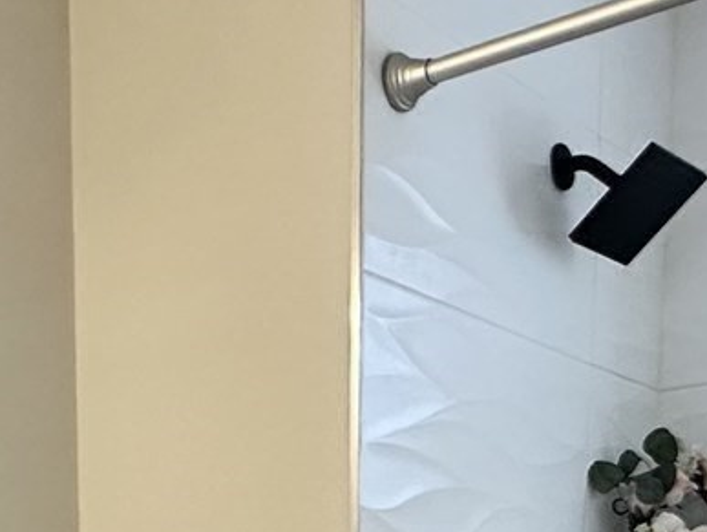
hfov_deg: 26.3
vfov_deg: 15.6
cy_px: 1080
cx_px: 336
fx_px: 1513
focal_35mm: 74
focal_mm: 2.22
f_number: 2.2
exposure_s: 1/120
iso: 250
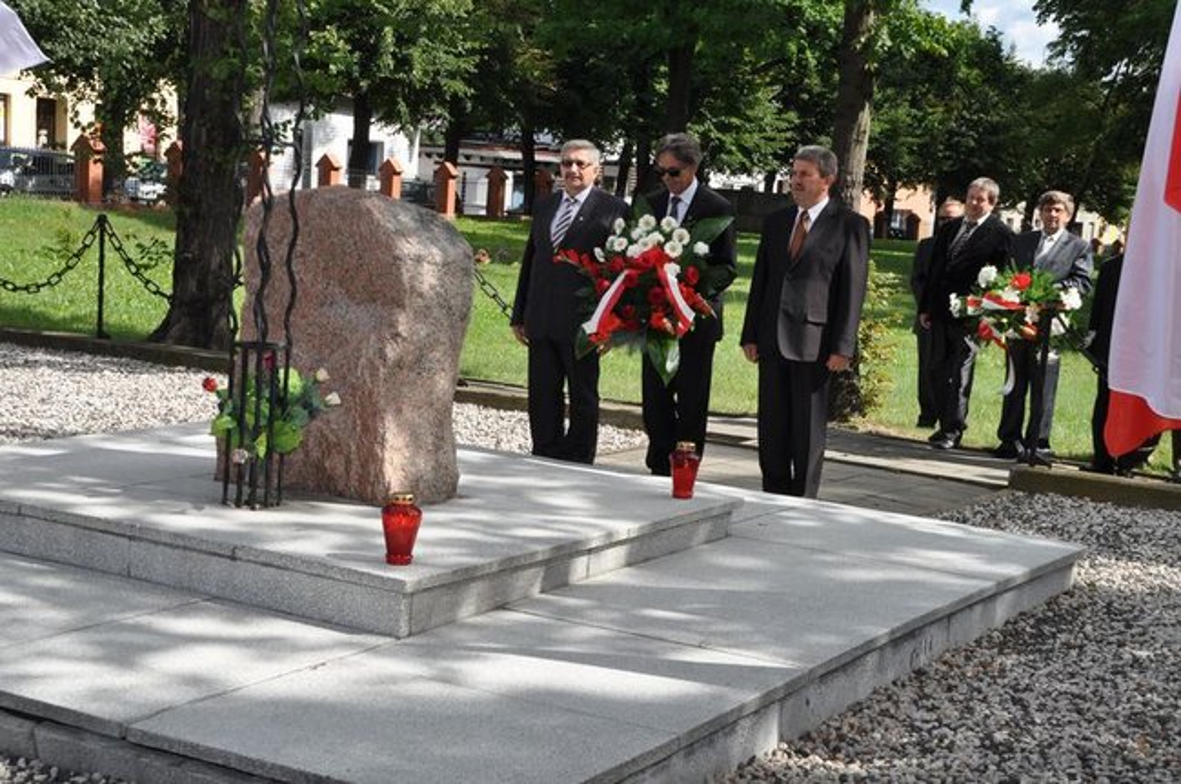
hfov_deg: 36.9
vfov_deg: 25.0
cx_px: 590
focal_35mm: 54
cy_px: 392
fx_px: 1769
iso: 250
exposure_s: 1/200
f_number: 14
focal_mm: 36
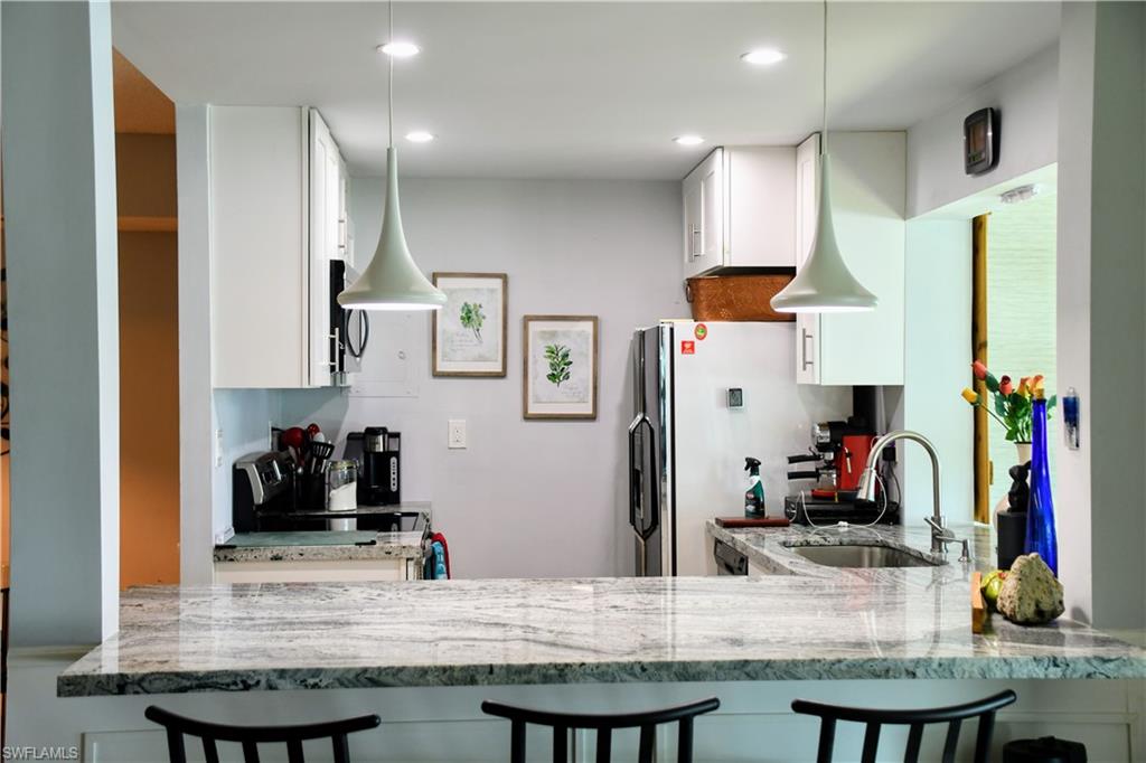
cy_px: 382
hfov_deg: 46.4
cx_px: 573
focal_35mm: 42
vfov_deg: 31.9
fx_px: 1336
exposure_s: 1/80
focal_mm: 28
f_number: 4.5
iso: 400
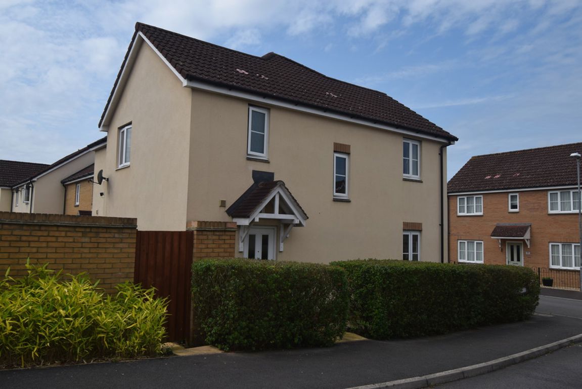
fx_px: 485
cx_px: 291
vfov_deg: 43.6
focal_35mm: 30
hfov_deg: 61.9
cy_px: 194
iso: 200
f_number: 10
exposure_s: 1/400
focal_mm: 20
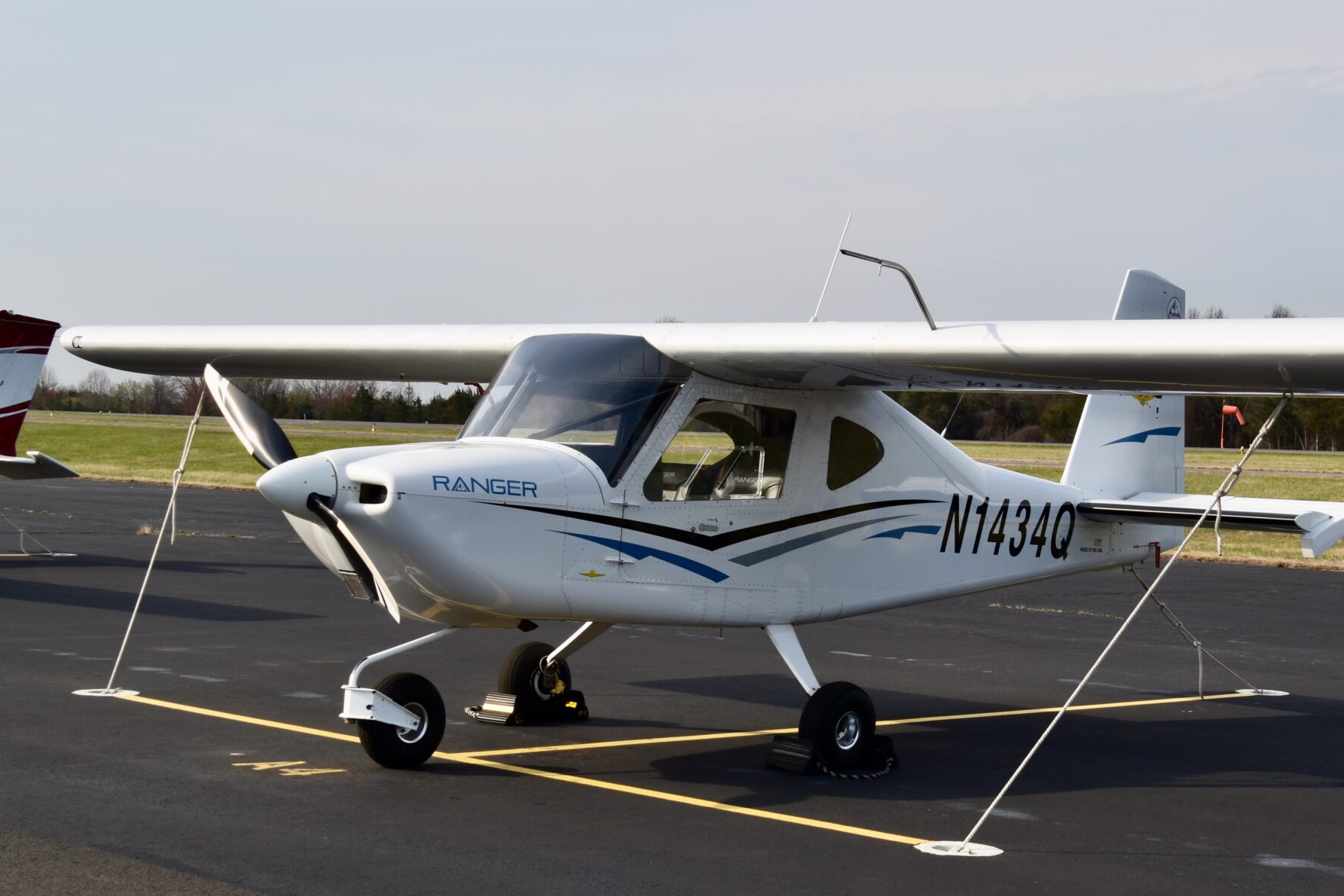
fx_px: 2491
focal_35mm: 67
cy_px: 530
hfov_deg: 30.2
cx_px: 744
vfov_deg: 20.4
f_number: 9
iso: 100
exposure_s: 1/200
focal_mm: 31
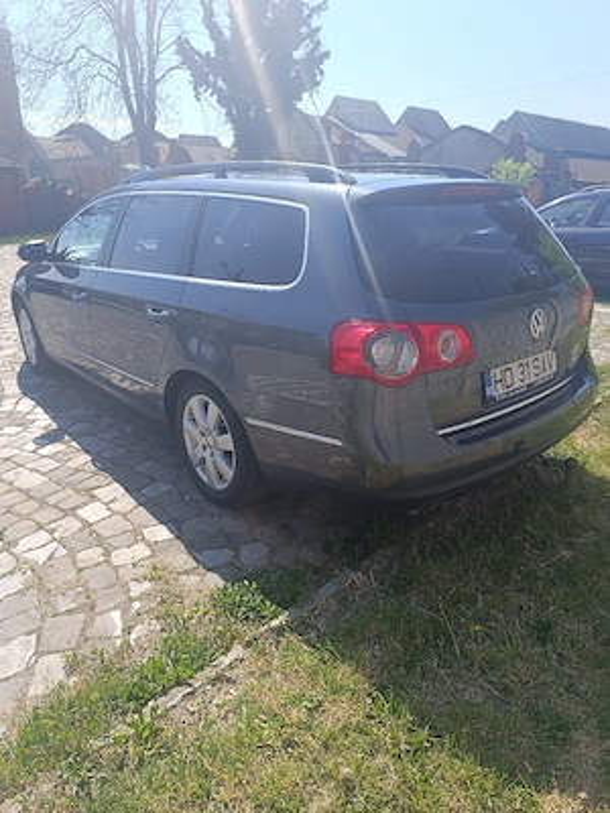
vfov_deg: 71.6
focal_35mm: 24
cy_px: 406
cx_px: 305
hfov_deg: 56.8
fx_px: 564
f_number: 1.65
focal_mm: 6.14
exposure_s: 1/370
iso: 52
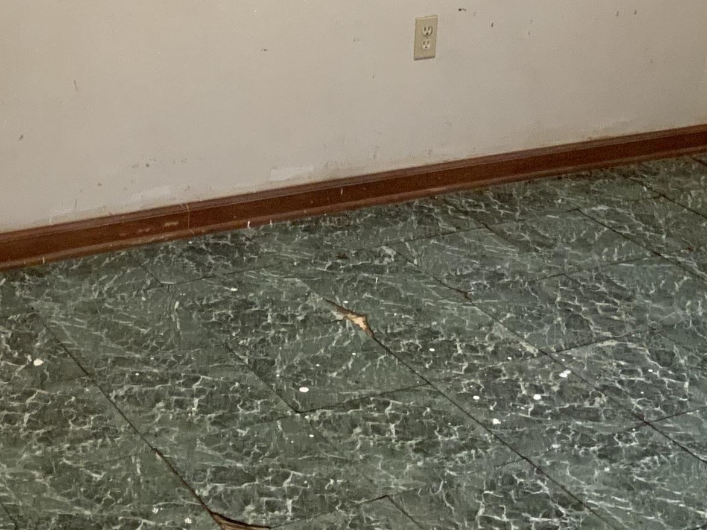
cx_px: 318
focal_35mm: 76
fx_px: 1552
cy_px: -130
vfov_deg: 18.3
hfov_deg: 25.6
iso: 200
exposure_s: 1/60
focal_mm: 3
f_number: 1.8
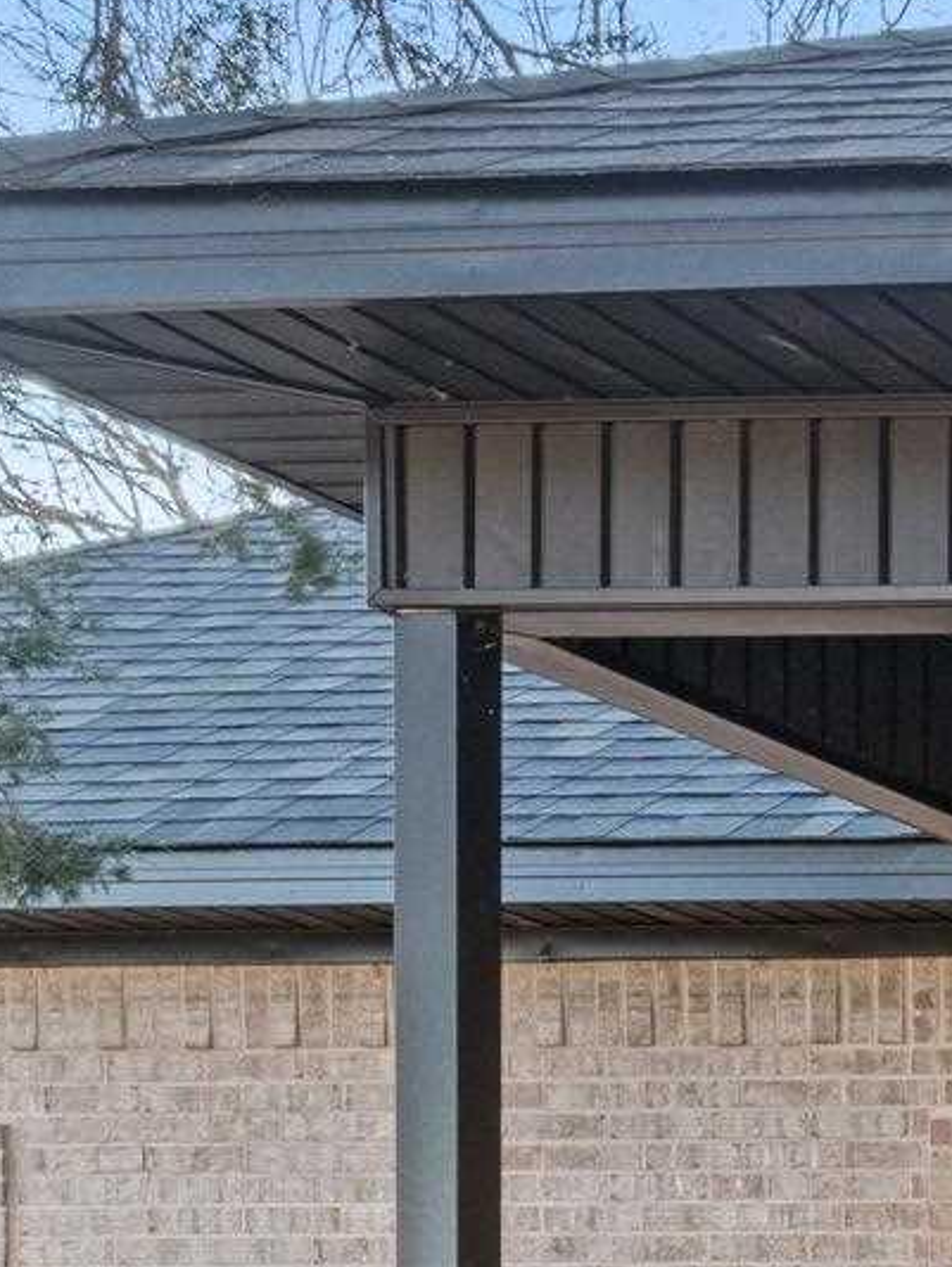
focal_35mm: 93
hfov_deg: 11.2
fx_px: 3413
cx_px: 2725
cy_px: 1638
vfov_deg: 19.4
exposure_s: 1/4
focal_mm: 13.8
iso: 200
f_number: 9
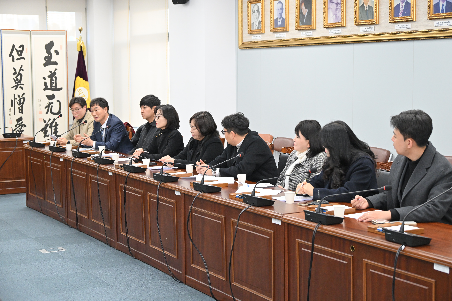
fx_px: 753
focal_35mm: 60
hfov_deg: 33.4
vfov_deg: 22.6
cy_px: 150
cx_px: 226
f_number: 6.3
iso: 3200
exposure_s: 1/250
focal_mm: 60
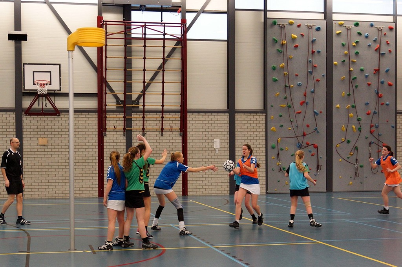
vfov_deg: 29.8
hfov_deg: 43.6
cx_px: 201
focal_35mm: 45
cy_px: 134
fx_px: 502
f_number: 2.8
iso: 1250
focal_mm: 30
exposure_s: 1/320
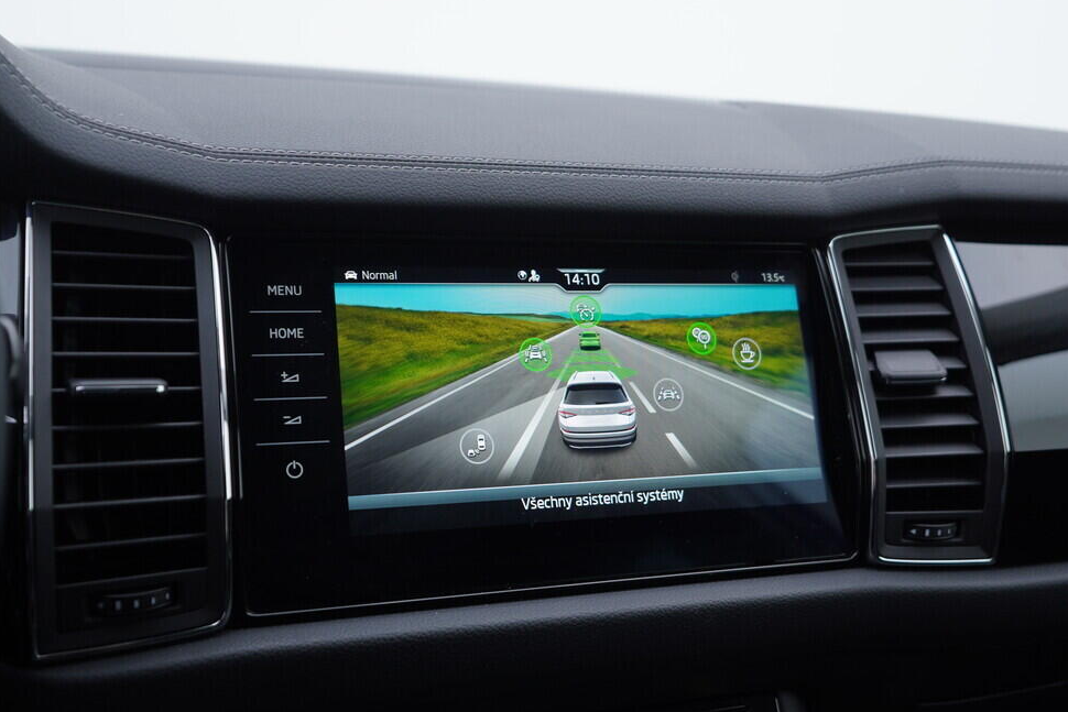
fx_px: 1127
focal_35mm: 38
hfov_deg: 50.7
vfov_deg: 35.1
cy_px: 368
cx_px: 543
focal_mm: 24
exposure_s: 1/50
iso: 125
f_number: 3.2
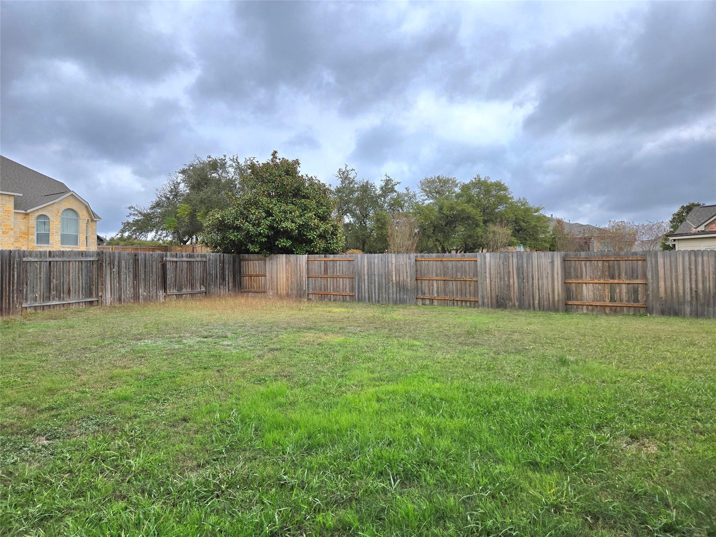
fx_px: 476
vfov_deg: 58.9
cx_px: 358
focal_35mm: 23
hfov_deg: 73.9
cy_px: 268
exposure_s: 1/3333
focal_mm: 5.4
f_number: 1.8
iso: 80
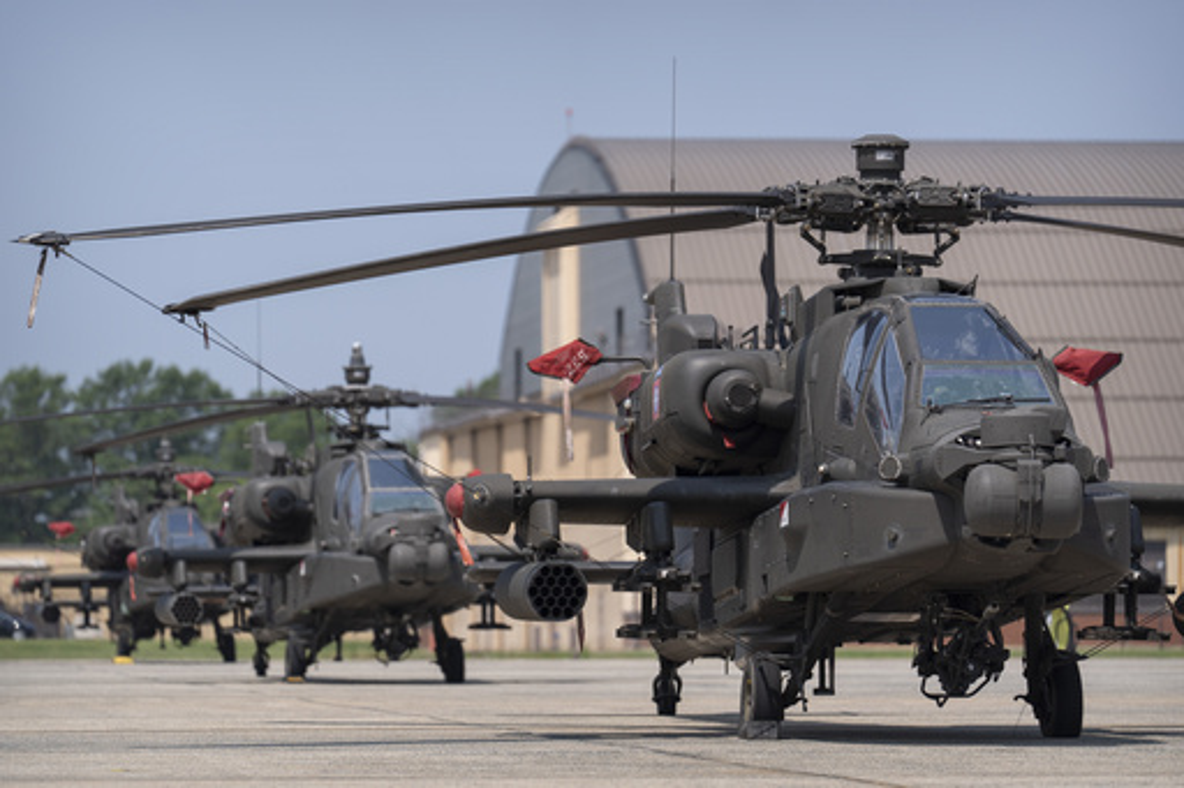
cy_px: 394
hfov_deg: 10.3
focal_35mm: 200
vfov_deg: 6.9
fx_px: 6575
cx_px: 592
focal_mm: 200
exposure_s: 1/5000
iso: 200
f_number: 2.8
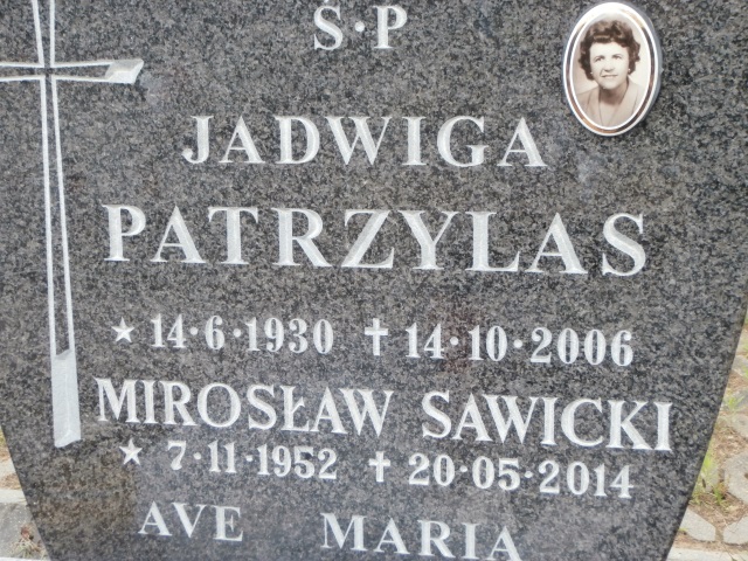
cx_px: 374
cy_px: 280
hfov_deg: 28.6
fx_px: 1469
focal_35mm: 68
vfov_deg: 21.6
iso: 100
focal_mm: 12.1
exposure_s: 1/100
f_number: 4.7
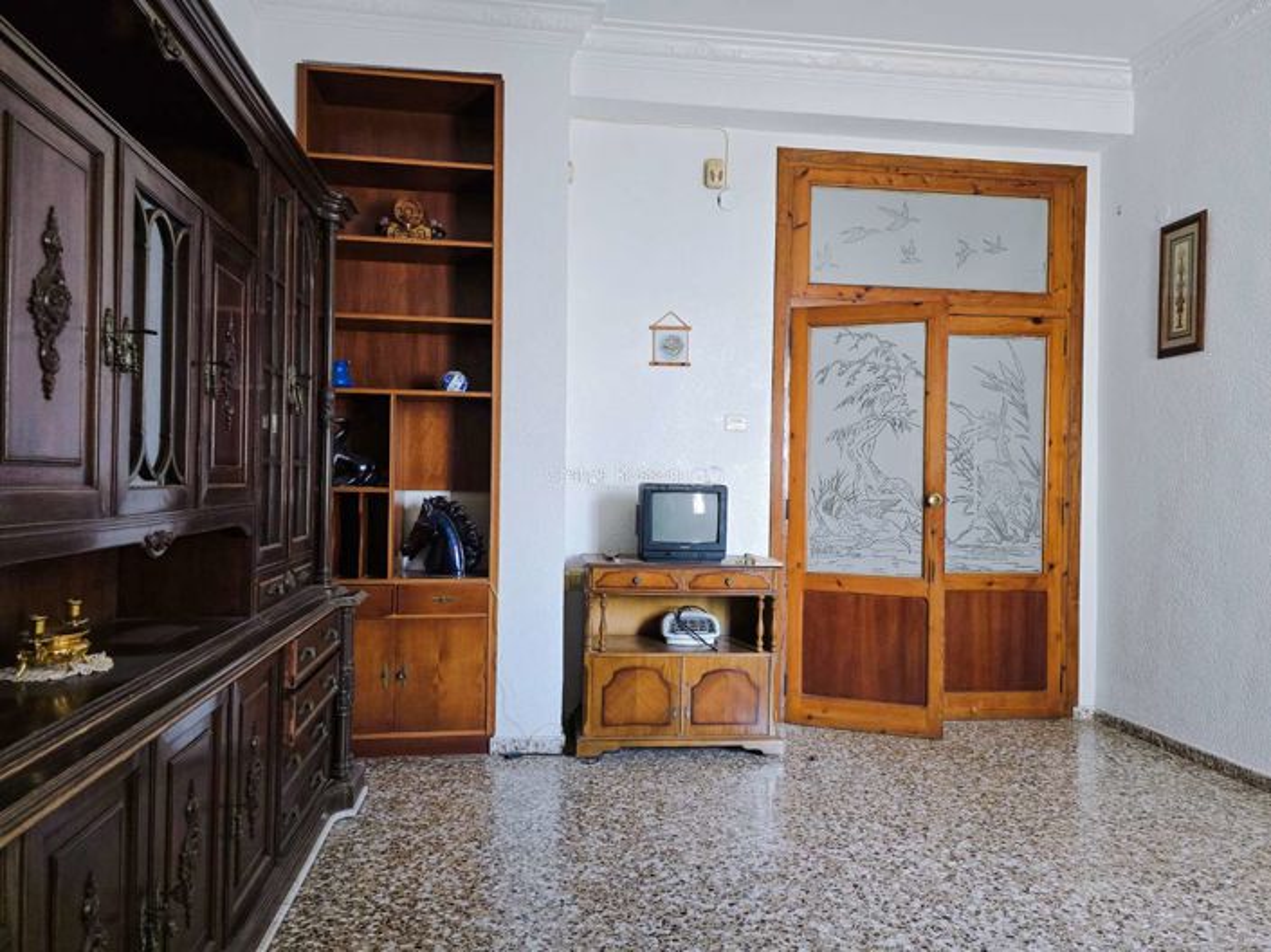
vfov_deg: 58.8
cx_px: 636
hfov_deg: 74.0
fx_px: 844
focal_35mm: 23
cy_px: 476
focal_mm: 6.3
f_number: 1.7
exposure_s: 1/100
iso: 400
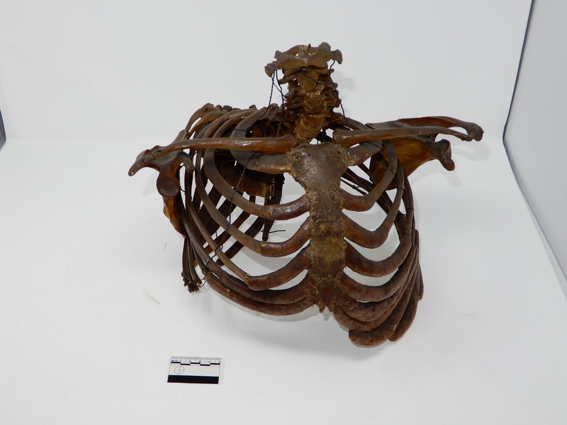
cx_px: 284
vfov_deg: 37.7
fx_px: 622
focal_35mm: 38
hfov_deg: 49.0
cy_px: 212
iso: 125
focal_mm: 6.8
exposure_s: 1/100
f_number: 4
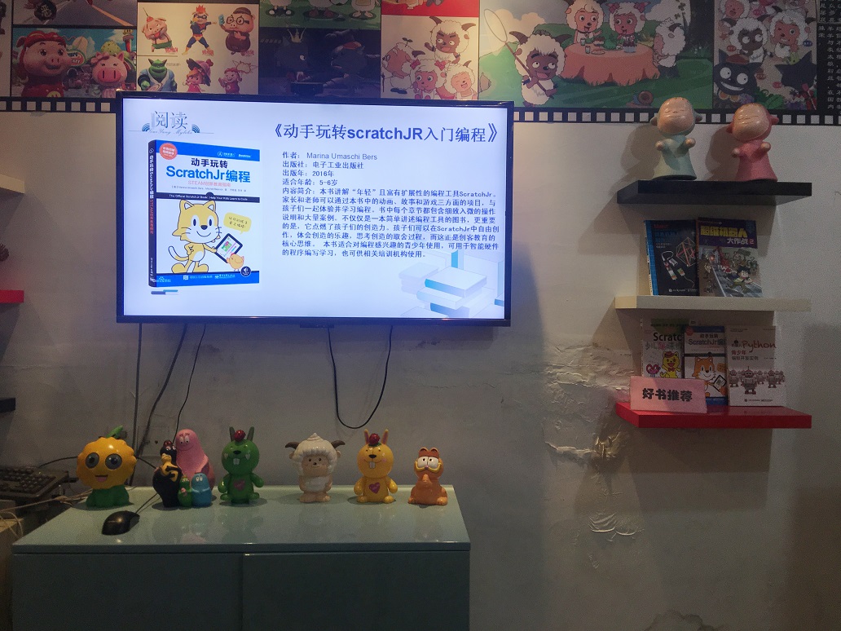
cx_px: 420
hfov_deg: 61.7
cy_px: 316
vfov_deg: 48.2
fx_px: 705
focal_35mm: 29
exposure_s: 1/50
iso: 32
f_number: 2.2
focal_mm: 4.15
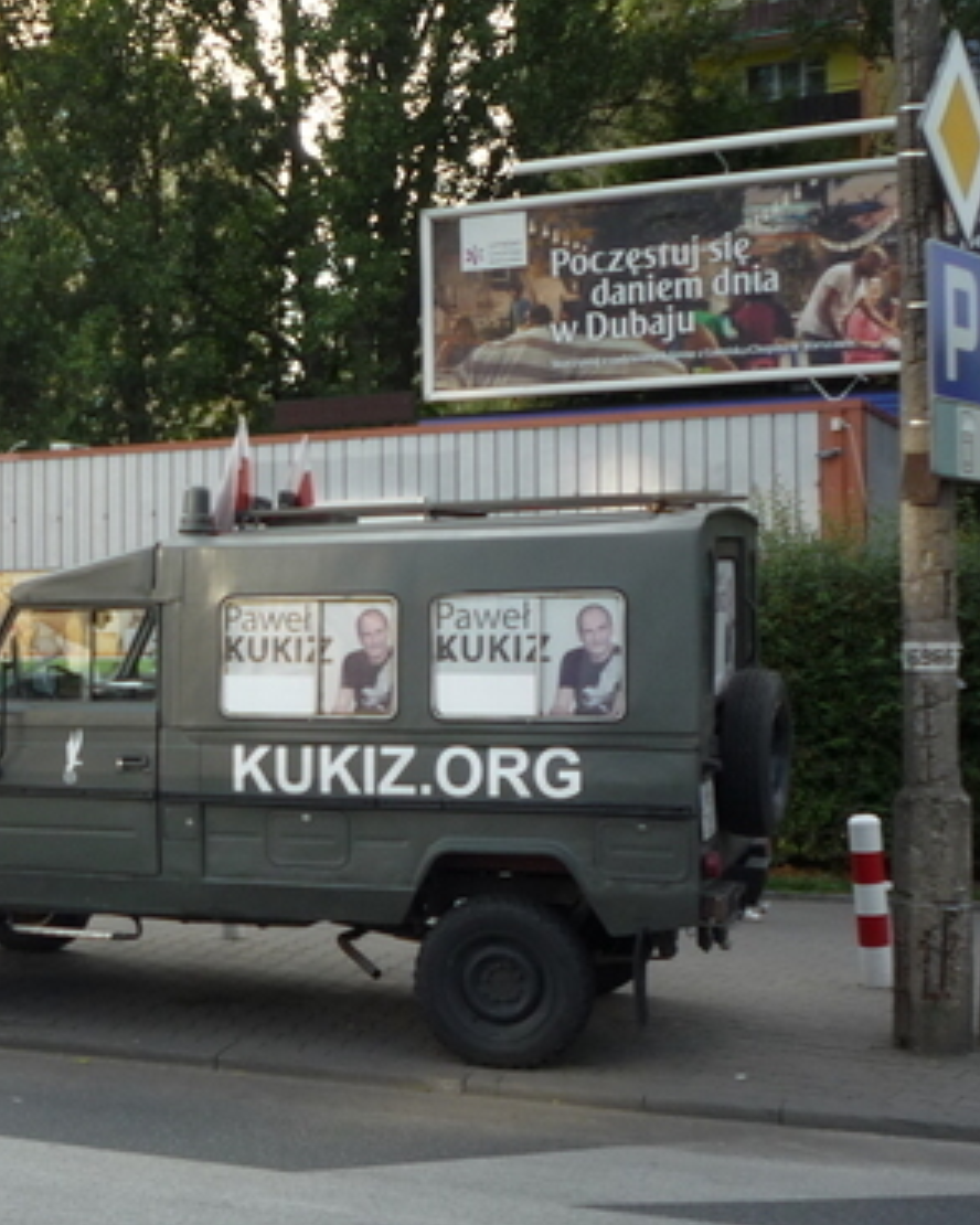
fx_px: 1958
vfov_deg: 34.7
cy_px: 632
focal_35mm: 54
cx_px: -10
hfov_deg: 26.5
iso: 100
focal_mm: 5.2
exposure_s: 1/160
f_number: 4
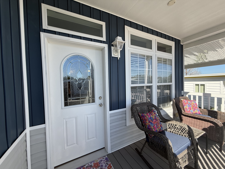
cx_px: 112
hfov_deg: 102.1
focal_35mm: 14
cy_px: 84
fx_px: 91
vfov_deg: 85.7
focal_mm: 2.22
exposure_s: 1/1050
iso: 64
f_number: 2.2
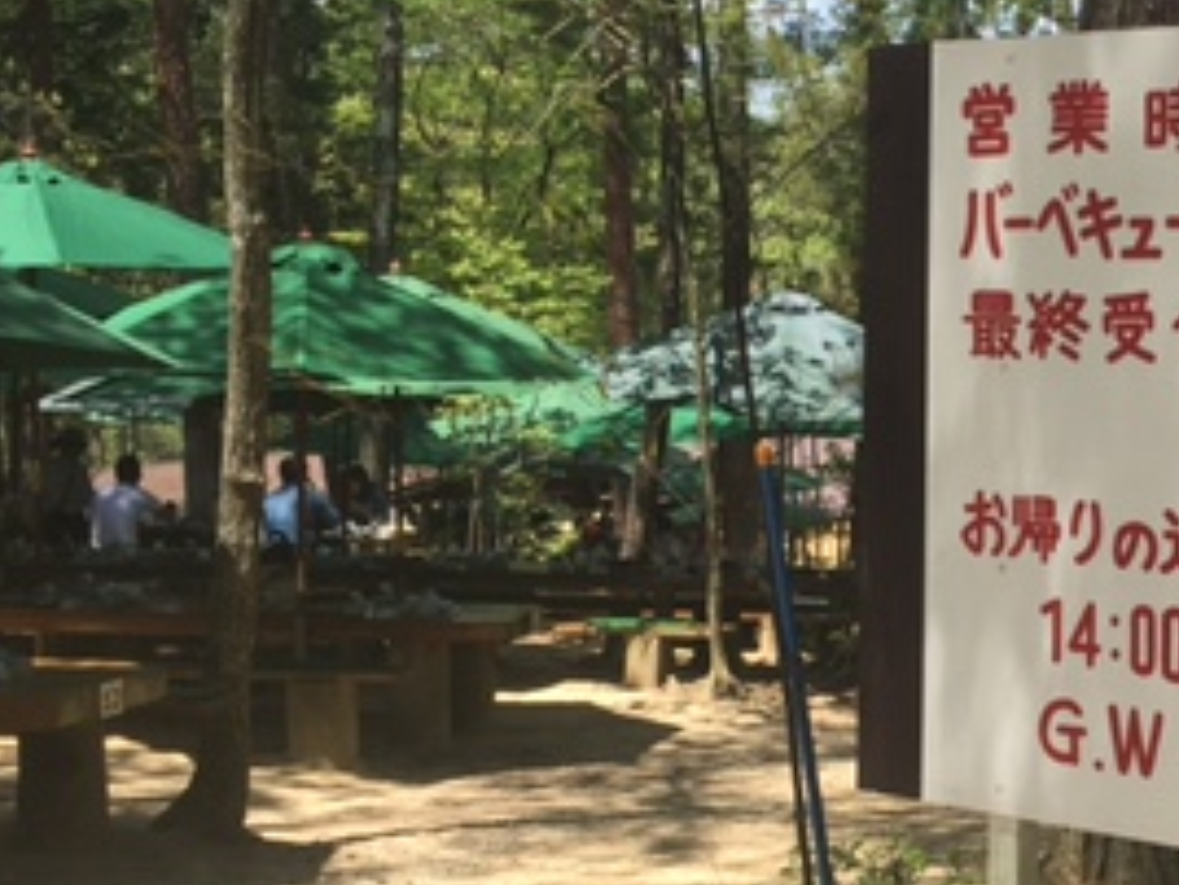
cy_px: 495
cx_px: 1100
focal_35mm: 69
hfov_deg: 27.0
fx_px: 2351
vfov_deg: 21.3
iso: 25
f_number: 2.2
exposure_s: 1/674
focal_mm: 4.15
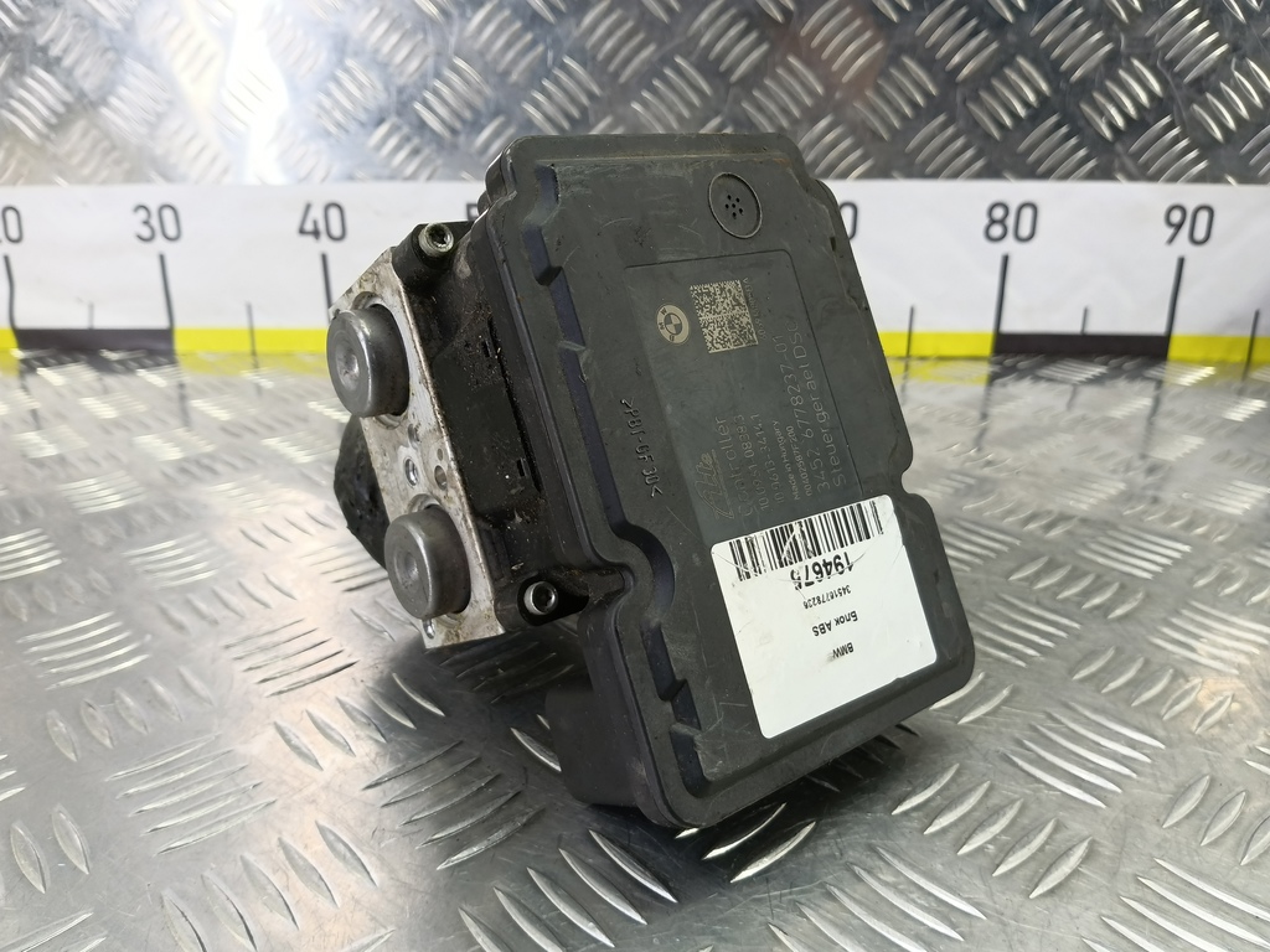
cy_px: 476
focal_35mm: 23
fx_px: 844
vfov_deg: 58.9
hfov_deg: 73.9
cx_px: 635
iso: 156
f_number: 1.6
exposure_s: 1/50
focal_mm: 4.11
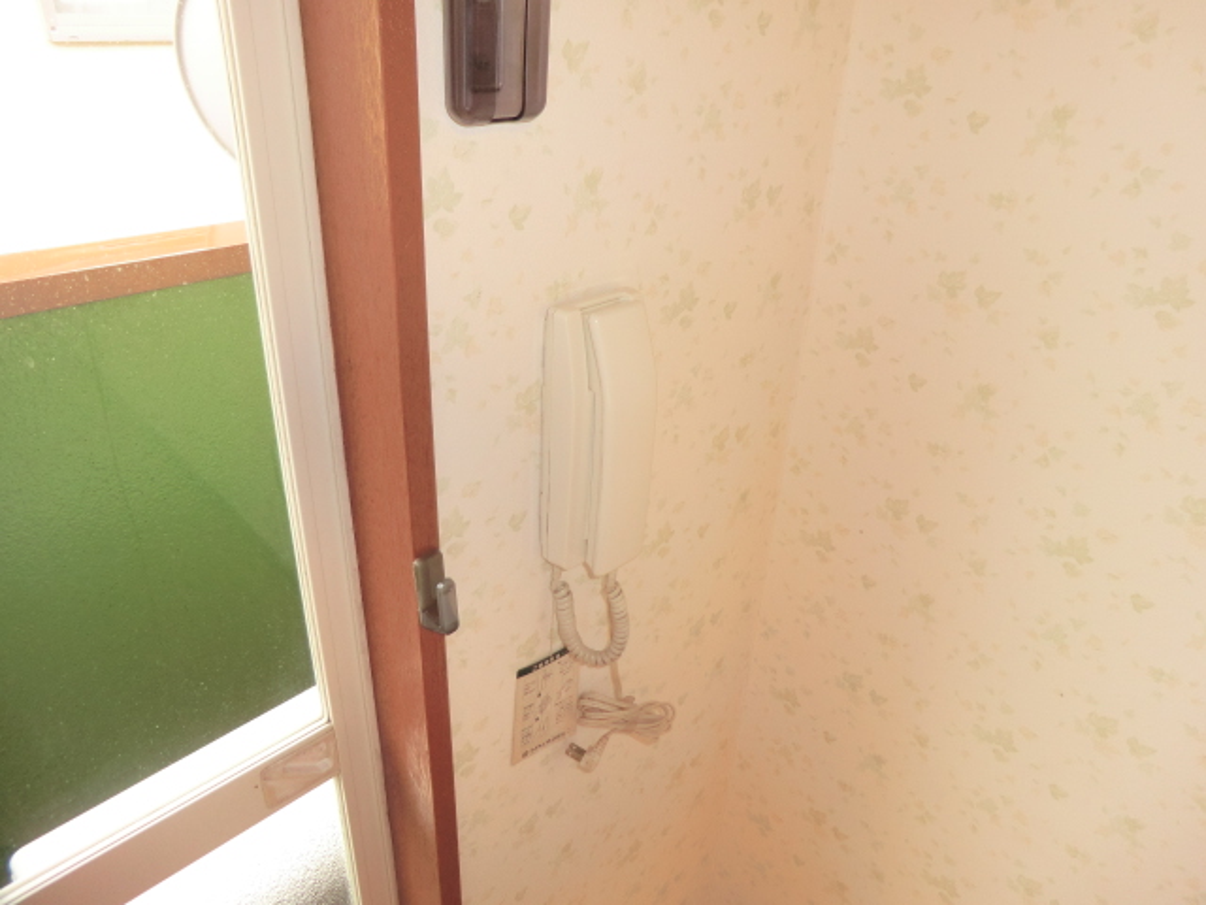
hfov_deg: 71.6
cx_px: 603
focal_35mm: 24
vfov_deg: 56.8
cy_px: 452
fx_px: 836
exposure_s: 1/60
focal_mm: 4.3
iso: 160
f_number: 3.2
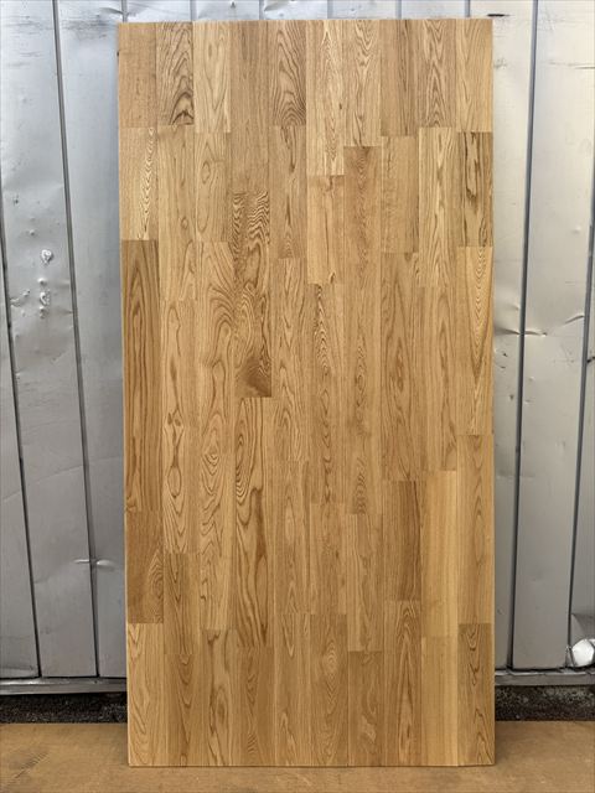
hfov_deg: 56.8
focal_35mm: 24
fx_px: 550
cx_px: 298
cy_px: 396
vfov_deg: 71.6
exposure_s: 1/756
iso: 80
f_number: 1.78
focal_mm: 6.76
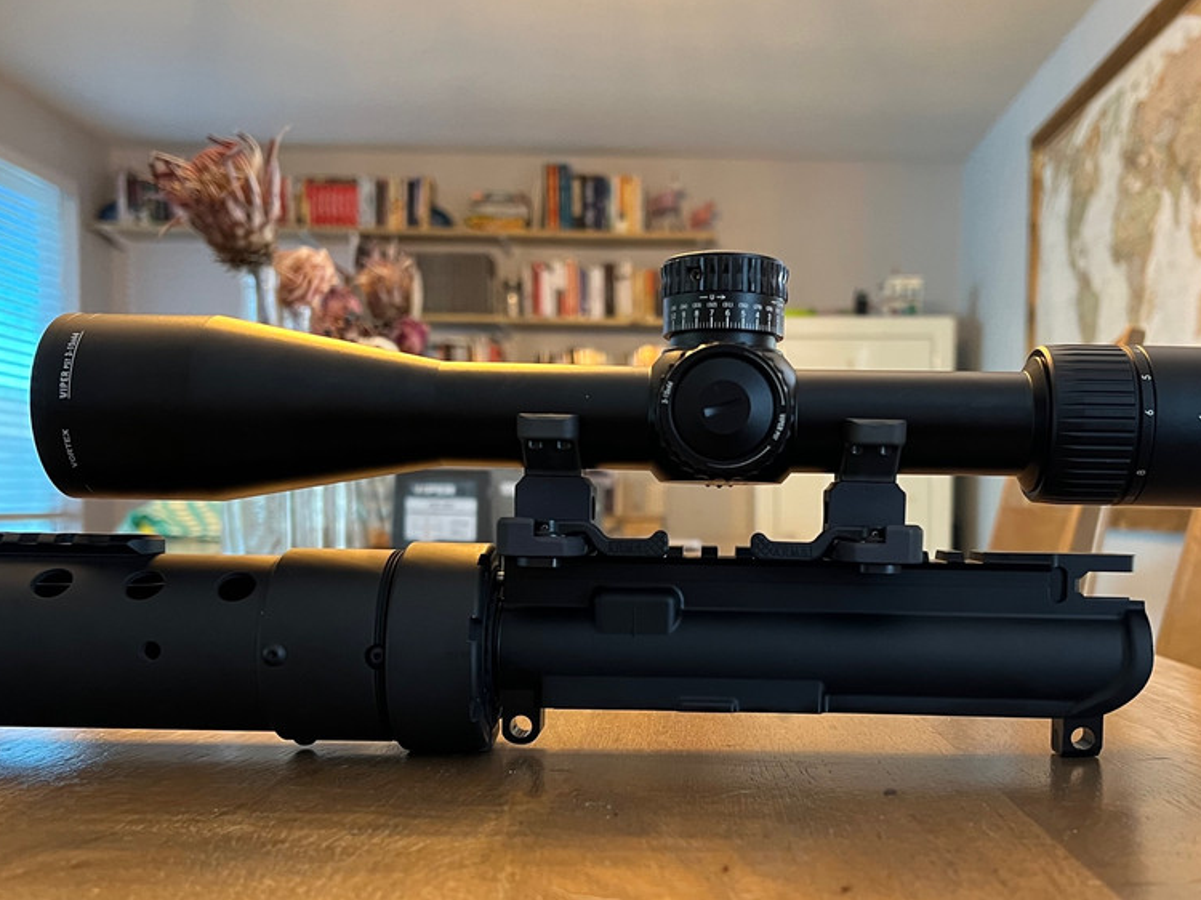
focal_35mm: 37
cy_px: 556
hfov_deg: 49.9
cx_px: 705
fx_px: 1283
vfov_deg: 38.4
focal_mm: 5.7
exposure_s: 1/40
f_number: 1.5
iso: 400
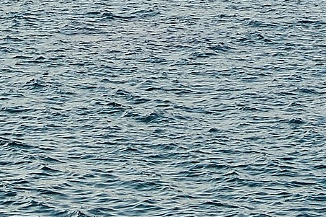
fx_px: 2522
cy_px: -336
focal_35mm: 279
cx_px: 203
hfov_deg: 7.4
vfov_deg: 4.8
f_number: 8
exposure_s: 1/250
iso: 100
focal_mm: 35
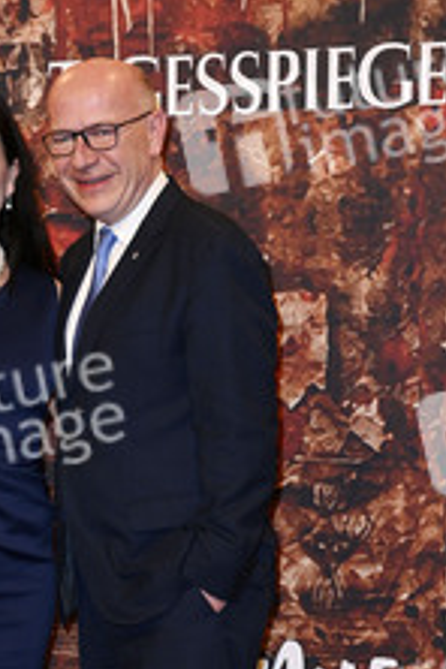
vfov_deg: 18.7
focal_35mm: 108
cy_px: 576
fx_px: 2007
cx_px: 57
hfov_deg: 12.6
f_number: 5.6
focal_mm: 60
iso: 1600
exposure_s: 1/250
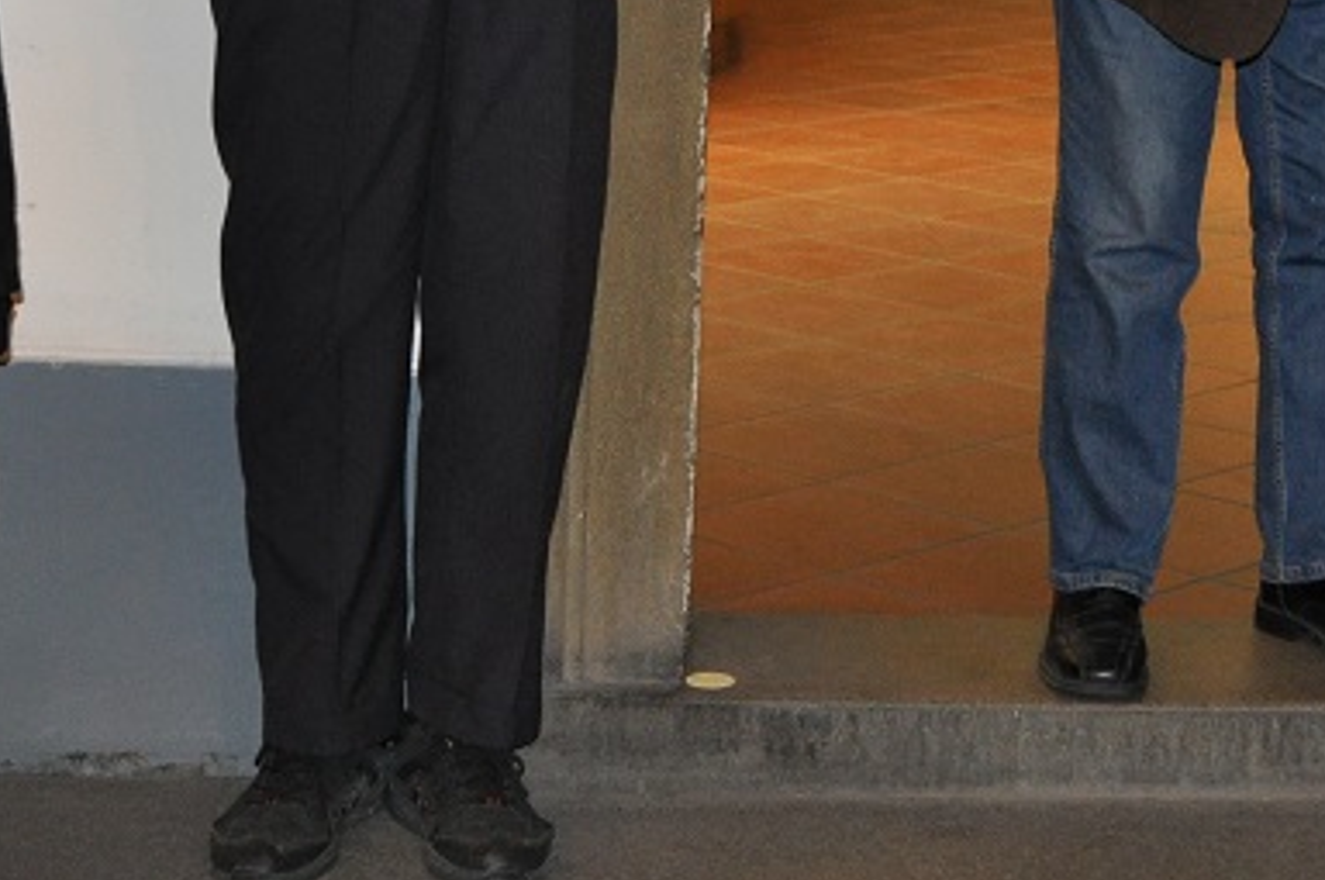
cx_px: 1115
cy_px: -430
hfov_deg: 19.6
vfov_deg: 12.6
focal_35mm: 103
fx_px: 3786
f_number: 3.8
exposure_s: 1/60
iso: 800
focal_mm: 22
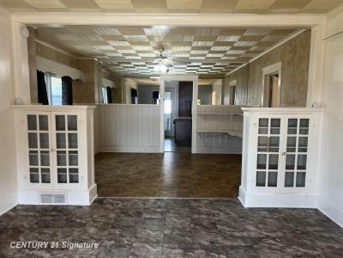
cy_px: 129
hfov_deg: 67.3
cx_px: 172
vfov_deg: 53.1
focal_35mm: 26
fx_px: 258
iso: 125
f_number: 1.5
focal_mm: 5.7
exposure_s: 1/120
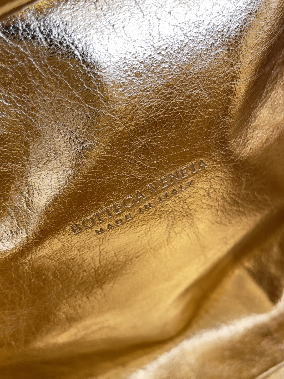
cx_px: 142
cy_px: 190
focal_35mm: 26
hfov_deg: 53.1
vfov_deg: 67.3
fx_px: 284
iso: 64
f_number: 1.6
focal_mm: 5.1
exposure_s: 1/121
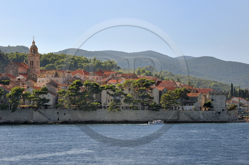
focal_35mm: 150
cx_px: 124
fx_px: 1037
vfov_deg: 9.1
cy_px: 82
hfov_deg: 13.7
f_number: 10
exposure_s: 1/500
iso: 200
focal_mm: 150
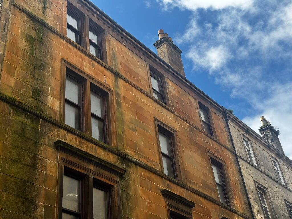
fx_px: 405
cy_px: 110
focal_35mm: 48
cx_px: 146
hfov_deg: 39.7
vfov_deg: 30.3
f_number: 1.78
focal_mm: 6.76
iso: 64
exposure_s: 1/2045
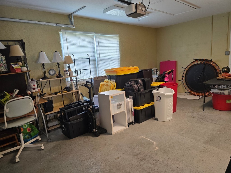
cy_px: 86
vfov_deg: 58.9
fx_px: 153
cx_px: 116
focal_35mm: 23
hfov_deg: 73.9
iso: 200
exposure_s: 1/120
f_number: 1.7
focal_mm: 6.3
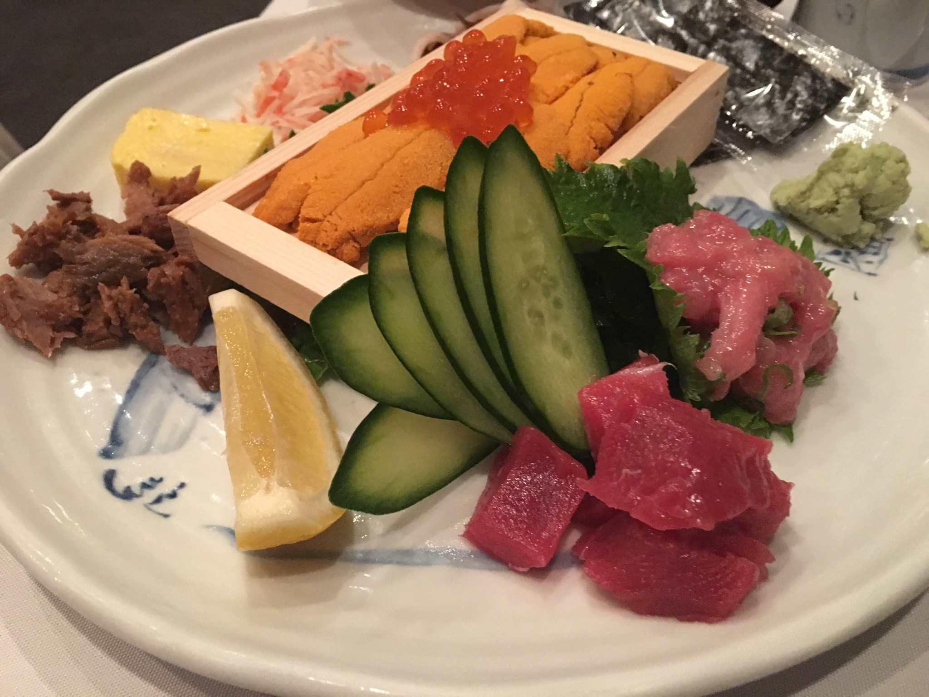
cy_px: 348
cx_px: 464
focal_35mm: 29
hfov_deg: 61.7
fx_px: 778
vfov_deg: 48.2
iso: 80
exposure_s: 1/4
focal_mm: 4.15
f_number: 2.2
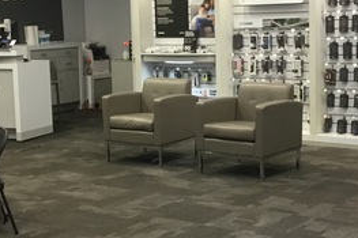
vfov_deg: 17.9
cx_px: 176
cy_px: 118
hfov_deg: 26.7
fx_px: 755
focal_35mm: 76
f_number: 2.4
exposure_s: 1/30
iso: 160
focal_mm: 3.3
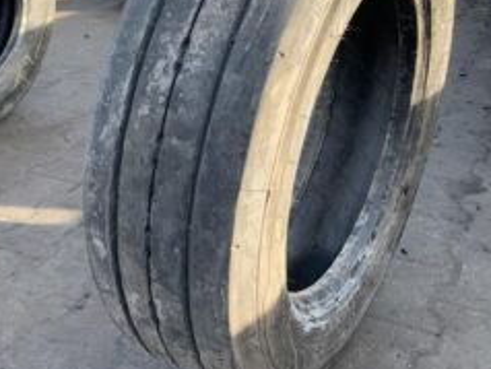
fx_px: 667
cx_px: 227
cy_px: 139
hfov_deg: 40.4
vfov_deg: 30.8
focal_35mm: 47
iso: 25
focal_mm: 4.25
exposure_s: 1/207
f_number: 1.8
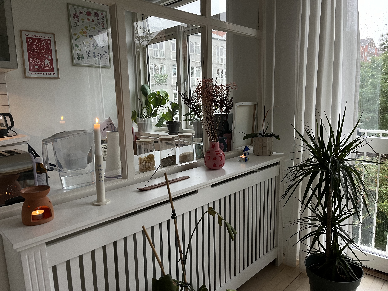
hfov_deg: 67.3
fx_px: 291
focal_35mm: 26
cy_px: 146
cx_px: 194
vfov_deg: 53.1
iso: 80
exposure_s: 1/50
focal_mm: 5.1
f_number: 1.6
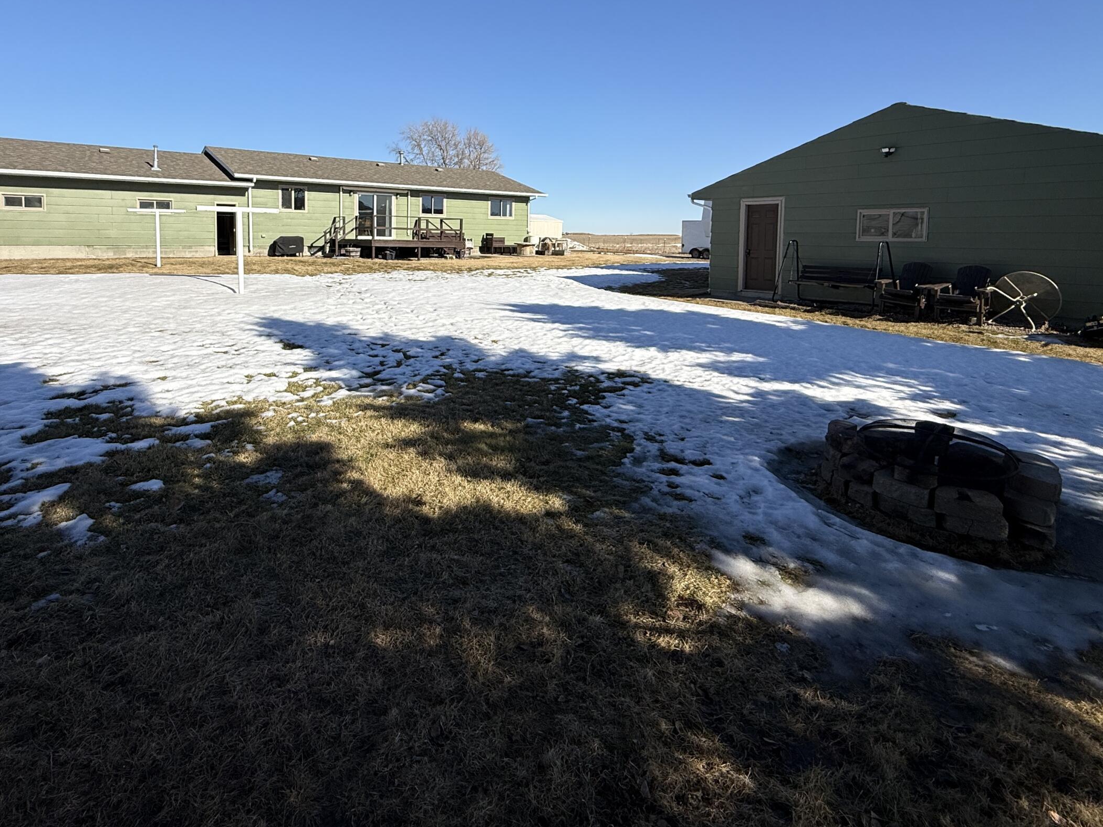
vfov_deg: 64.3
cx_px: 476
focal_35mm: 20
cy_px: 275
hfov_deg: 81.3
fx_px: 637
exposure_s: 1/2976
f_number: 2.2
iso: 50
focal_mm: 2.22
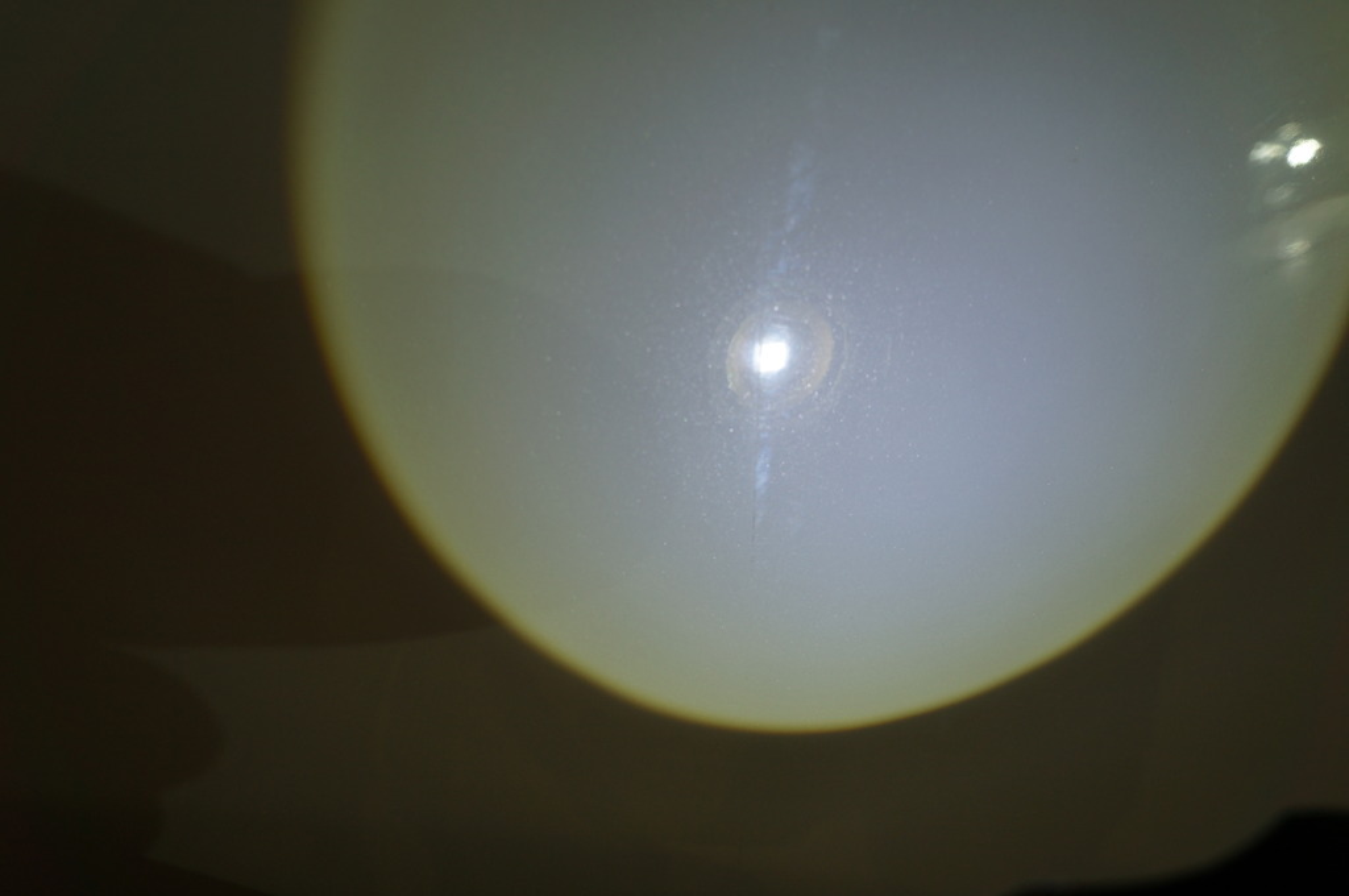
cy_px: 448
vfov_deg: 47.8
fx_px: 1010
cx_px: 674
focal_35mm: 27
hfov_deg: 67.4
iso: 100
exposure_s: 1/200
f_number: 7.1
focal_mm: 18
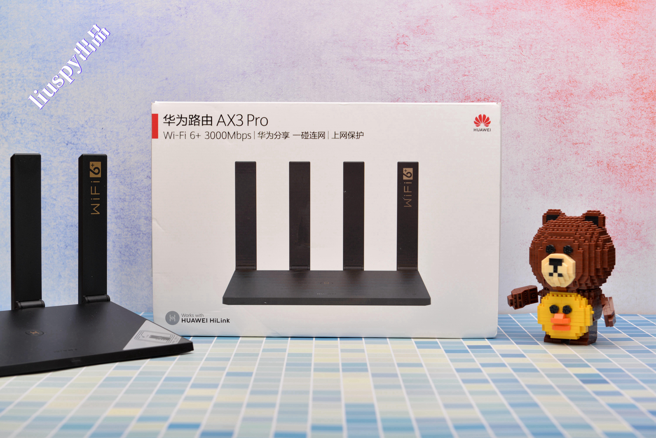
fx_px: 1276
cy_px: 219
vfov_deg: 19.5
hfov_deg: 28.8
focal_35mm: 70
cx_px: 328
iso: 100
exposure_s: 1/160
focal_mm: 70
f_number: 8
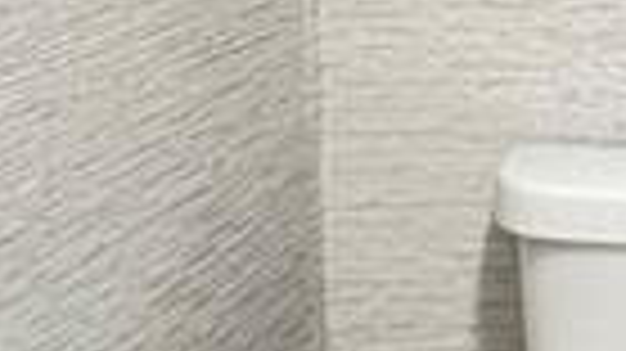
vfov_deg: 11.1
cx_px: 1076
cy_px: -220
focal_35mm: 104
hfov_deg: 17.3
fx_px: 1725
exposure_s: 1/60
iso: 500
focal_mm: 1.57
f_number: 1.8
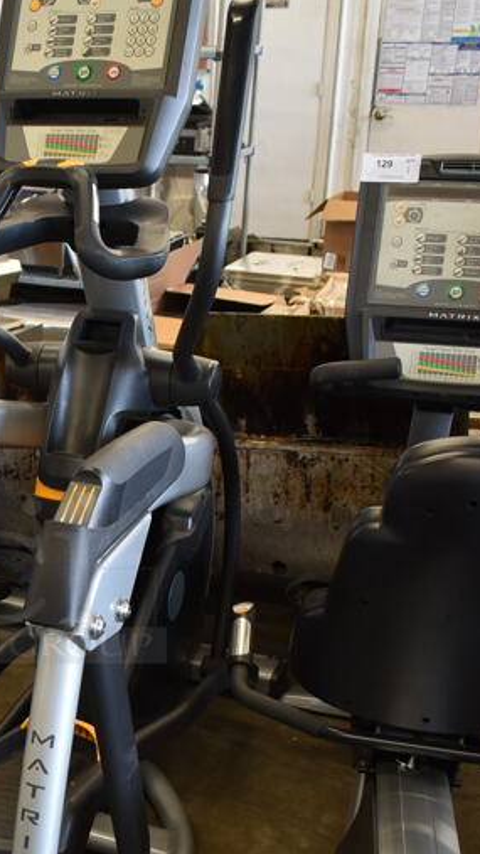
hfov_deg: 22.4
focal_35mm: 51
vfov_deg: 40.1
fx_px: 1155
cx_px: -20
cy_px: 575
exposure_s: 1/30
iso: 280
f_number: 3.5
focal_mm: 18
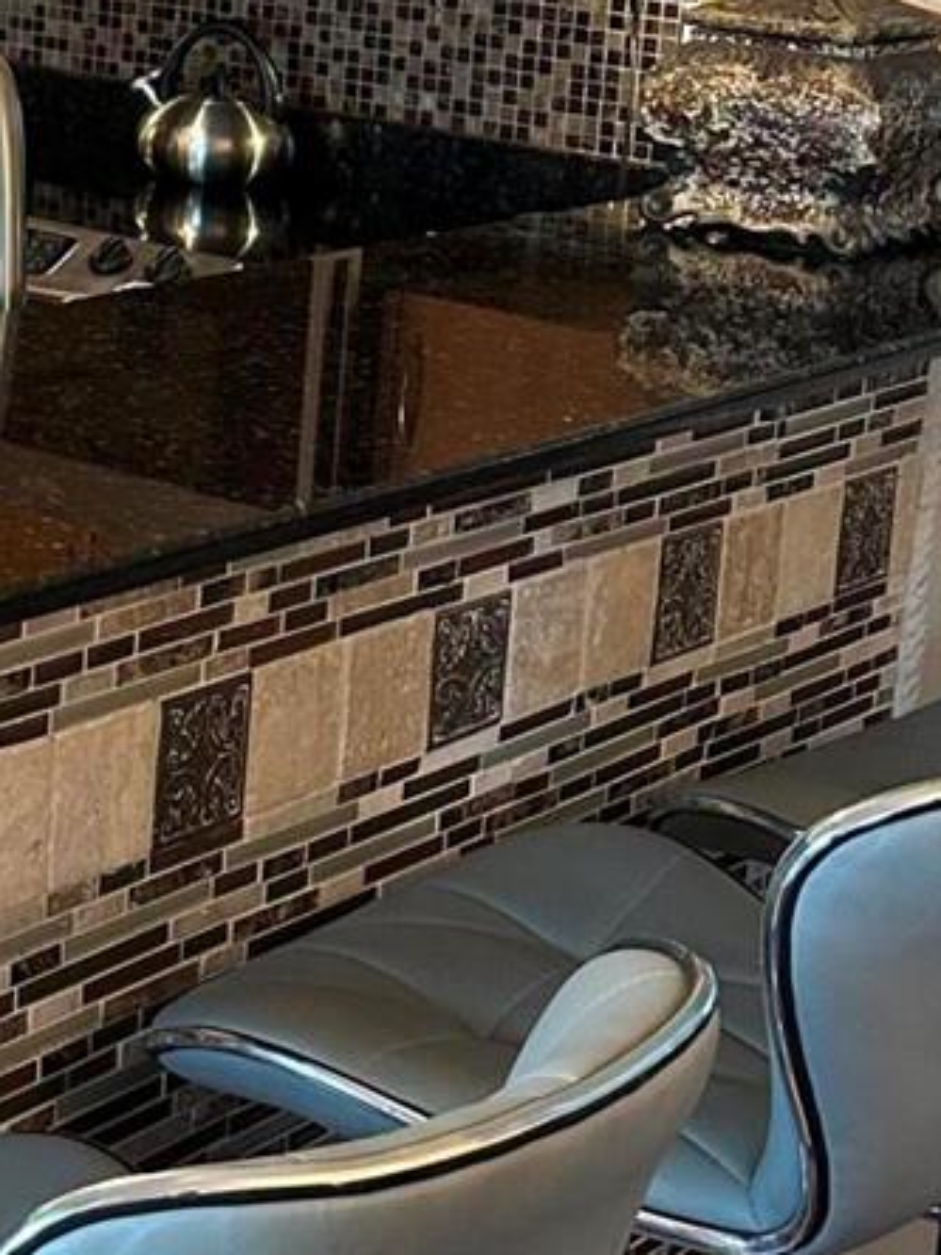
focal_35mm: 83
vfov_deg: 22.9
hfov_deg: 16.3
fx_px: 3008
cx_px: -455
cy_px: 79
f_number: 1.78
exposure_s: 1/60
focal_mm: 6.86
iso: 320
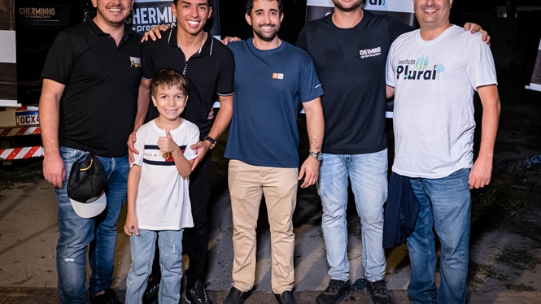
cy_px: 135
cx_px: 270
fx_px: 602
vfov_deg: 28.3
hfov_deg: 48.4
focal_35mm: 42
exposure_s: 1/200
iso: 2000
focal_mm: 24
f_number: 2.8
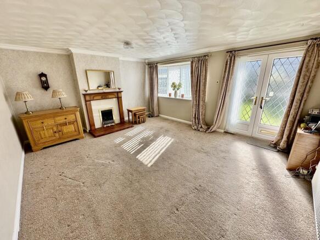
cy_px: 120
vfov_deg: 85.7
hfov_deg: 102.1
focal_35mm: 14
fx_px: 129
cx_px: 160
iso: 40
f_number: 2.2
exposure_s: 1/206
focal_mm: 2.22
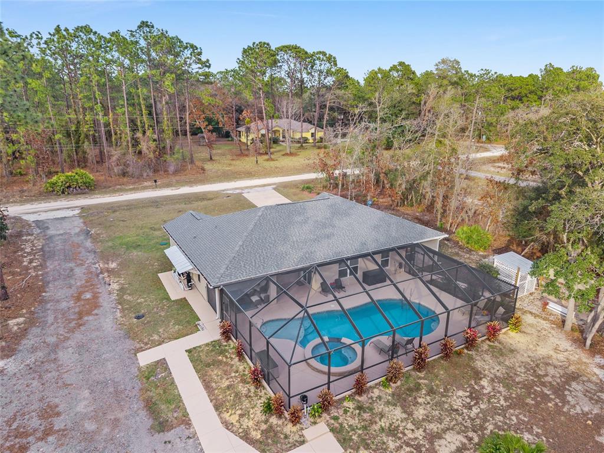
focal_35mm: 24
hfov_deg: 71.6
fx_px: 419
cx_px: 302
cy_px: 226
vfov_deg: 56.8
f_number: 1.8
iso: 310
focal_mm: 8.67
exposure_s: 1/1600
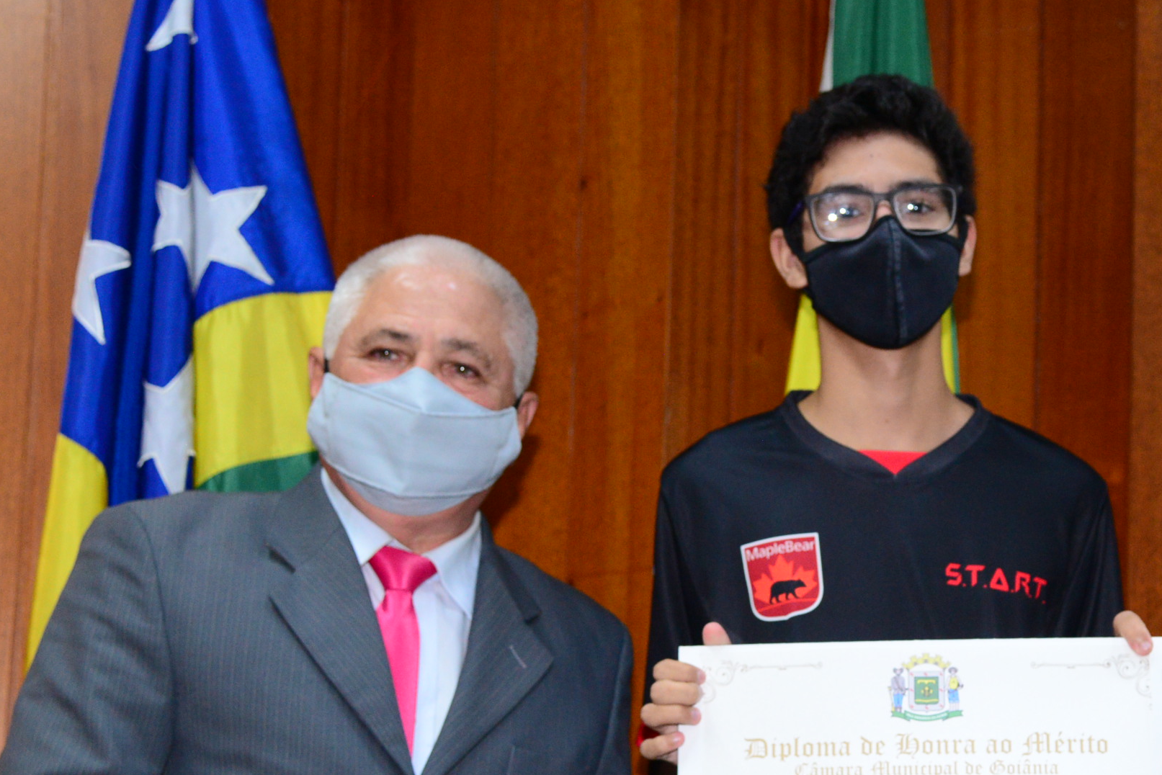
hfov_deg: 20.8
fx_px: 3131
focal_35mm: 97
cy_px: 620
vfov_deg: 14.0
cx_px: 880
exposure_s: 1/125
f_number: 4
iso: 2500
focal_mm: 52
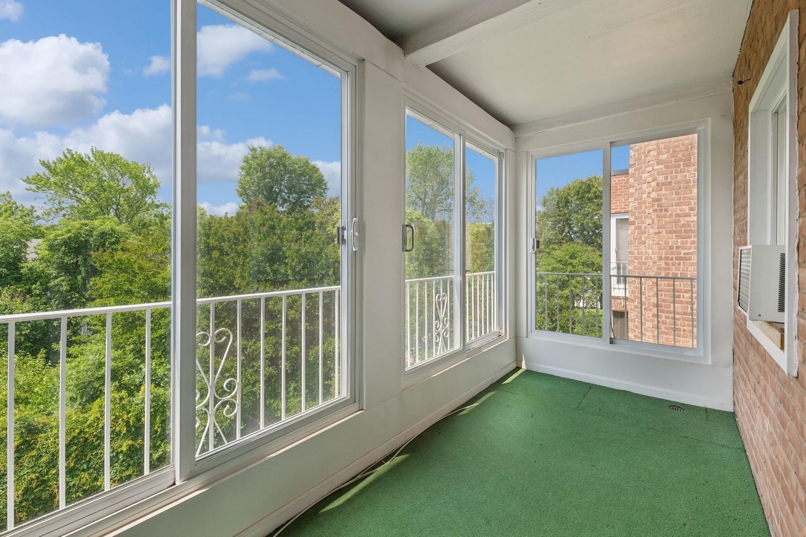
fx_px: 336
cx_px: 403
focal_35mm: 15
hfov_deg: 100.4
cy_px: 268
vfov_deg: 77.3
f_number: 14
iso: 640
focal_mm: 15
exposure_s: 1/100
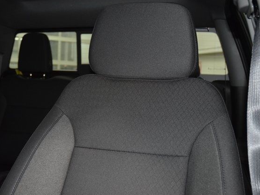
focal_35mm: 40
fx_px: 300
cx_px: 135
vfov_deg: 35.9
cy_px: 98
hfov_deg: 46.8
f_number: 3.8
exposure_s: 1/50
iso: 2200
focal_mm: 24
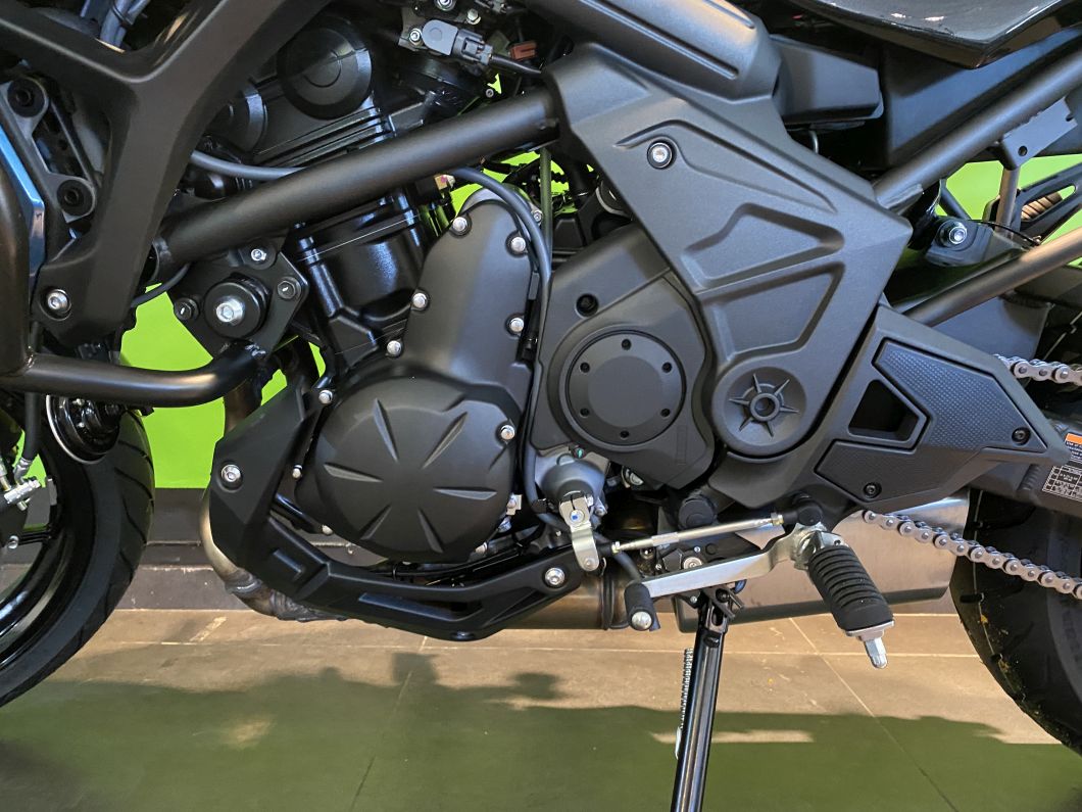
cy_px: 406
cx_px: 541
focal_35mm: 26
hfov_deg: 67.3
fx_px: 813
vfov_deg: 53.1
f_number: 1.8
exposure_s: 1/25
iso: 640
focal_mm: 4.25
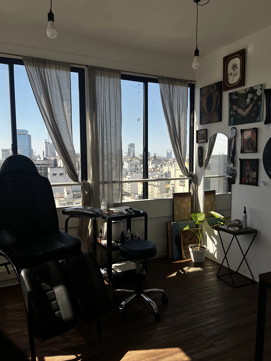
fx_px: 271
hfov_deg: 53.1
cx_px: 136
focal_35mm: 26
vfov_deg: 67.3
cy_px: 180
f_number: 1.6
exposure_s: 1/1212
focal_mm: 5.1
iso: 50
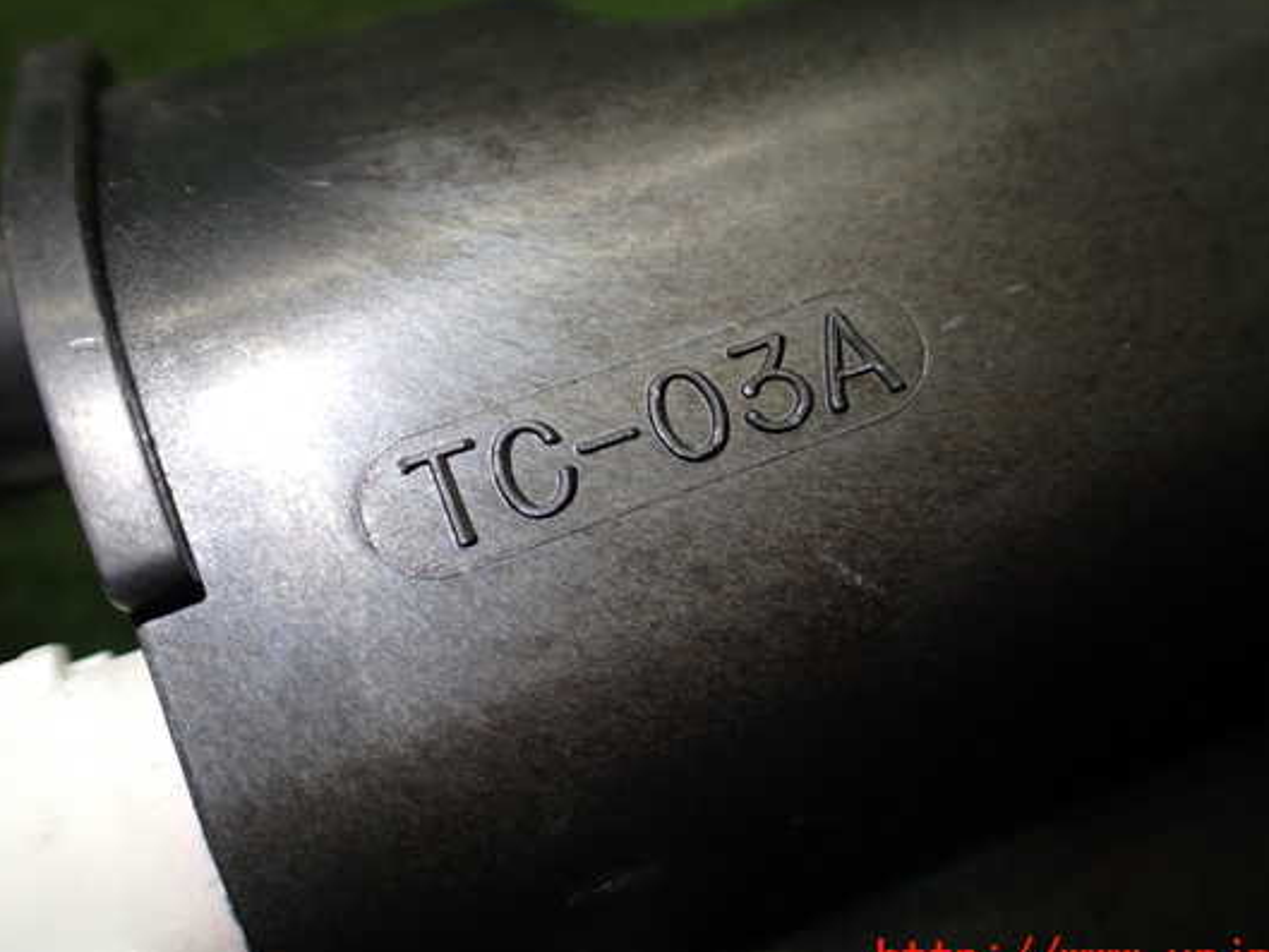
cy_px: 453
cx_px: 698
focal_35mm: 34
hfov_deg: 53.9
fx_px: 1247
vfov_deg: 41.8
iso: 200
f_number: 2.3
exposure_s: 1/125
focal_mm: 5.4
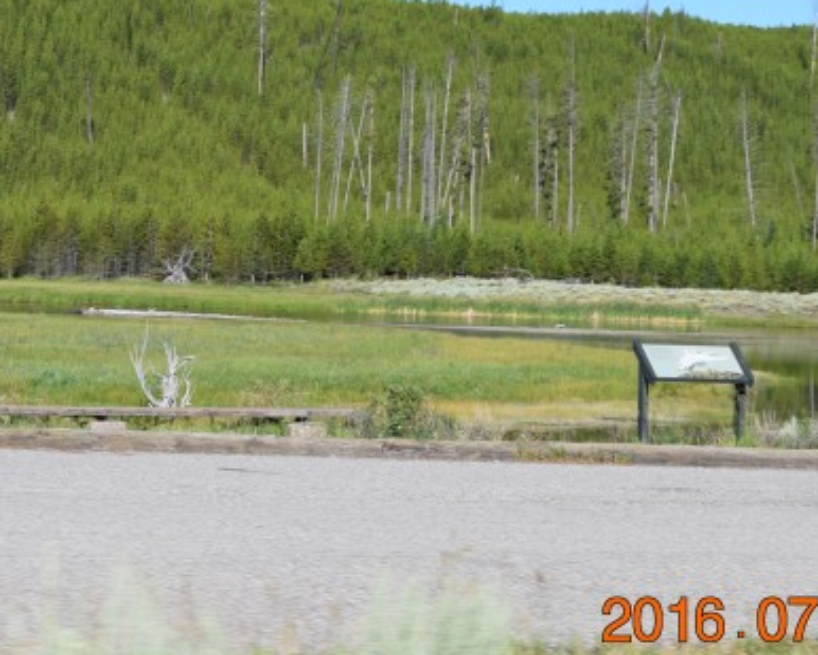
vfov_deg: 12.0
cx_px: 32
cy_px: 6
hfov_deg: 14.9
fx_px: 3075
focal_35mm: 127
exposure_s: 1/320
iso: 200
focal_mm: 34
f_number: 9
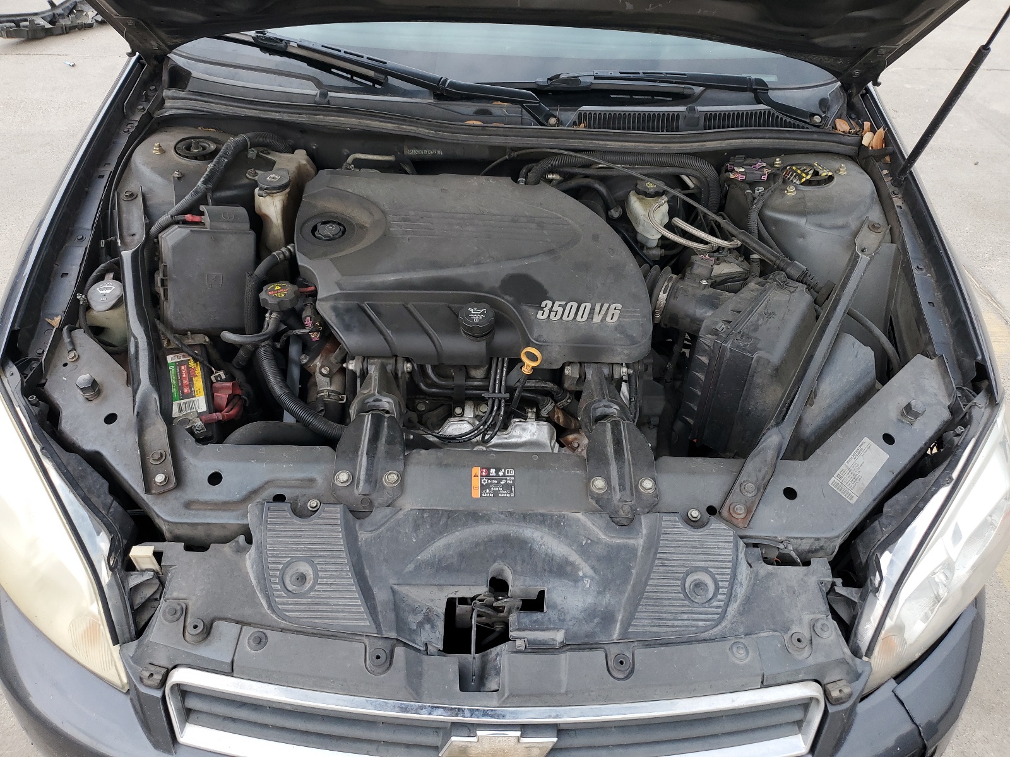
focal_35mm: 26
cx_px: 505
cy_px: 378
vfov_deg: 53.1
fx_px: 759
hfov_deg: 67.3
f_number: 1.5
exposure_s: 1/278
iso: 50
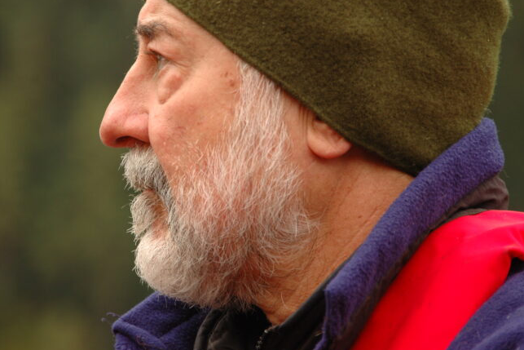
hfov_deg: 5.8
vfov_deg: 3.8
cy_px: 152
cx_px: 233
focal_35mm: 358
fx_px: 5212
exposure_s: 1/160
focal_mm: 200
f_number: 5.6
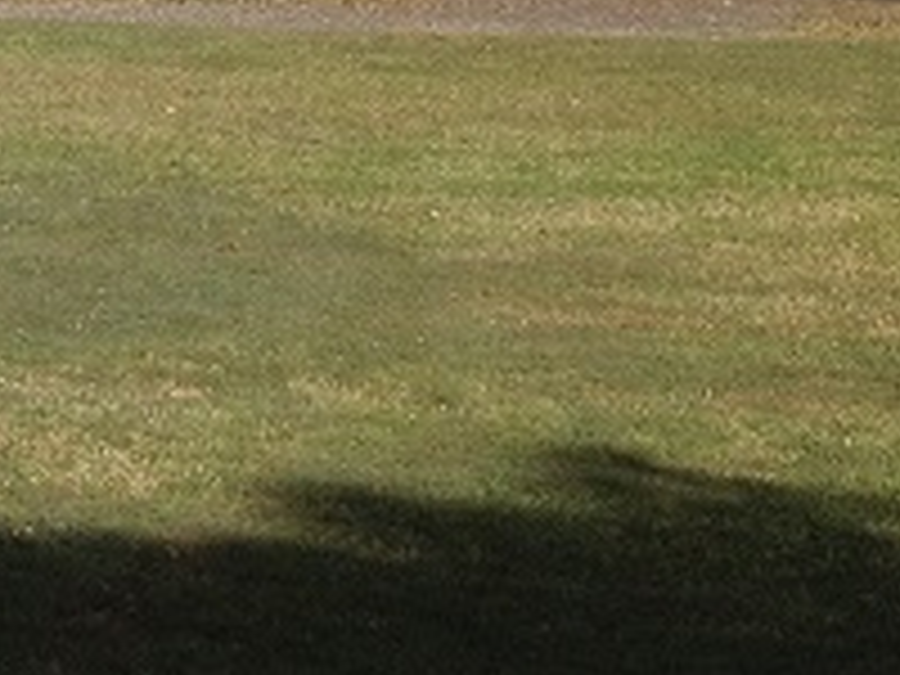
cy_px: -454
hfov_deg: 12.5
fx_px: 3718
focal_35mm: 143
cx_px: -747
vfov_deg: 9.9
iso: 50
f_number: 2.4
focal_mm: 4.28
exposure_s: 1/2513
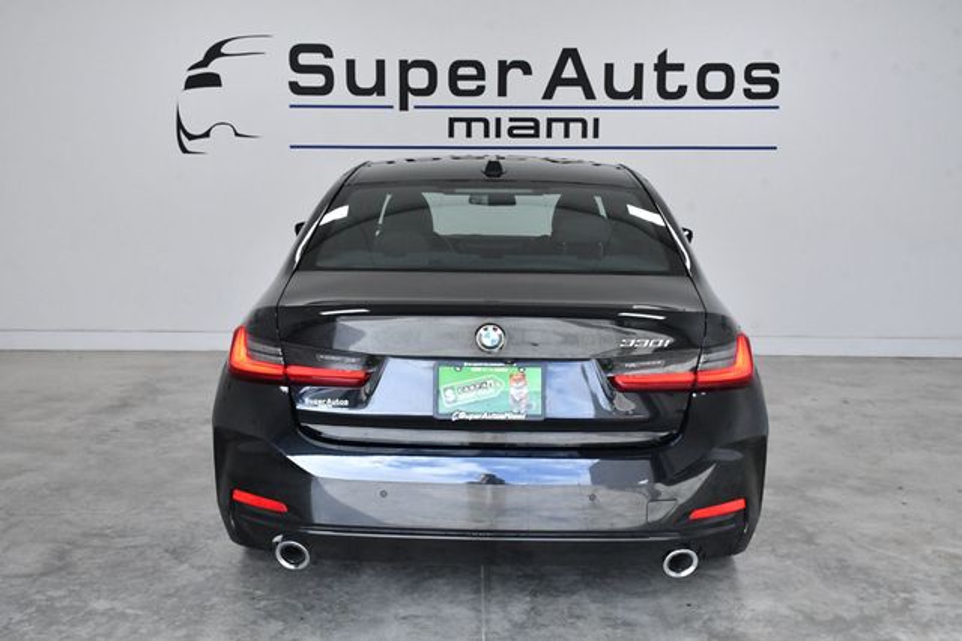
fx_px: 1068
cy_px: 320
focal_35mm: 40
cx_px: 481
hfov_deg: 48.5
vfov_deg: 33.4
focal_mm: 27
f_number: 11
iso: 2500
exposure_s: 1/500
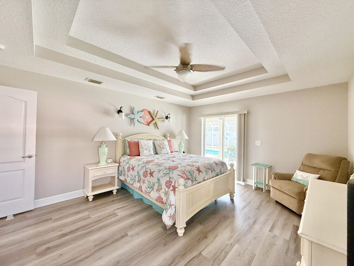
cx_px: 177
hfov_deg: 102.1
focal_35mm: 14
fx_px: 143
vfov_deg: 85.7
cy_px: 133
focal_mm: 2.22
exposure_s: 1/99
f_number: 2.2
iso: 200
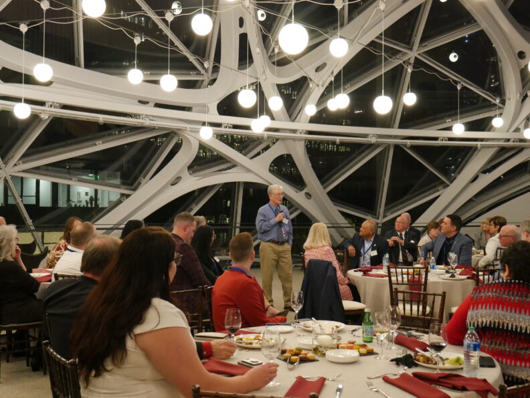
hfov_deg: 46.8
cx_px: 265
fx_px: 613
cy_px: 199
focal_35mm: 40
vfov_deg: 36.0
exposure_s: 1/50
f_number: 4.5
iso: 3200
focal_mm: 20
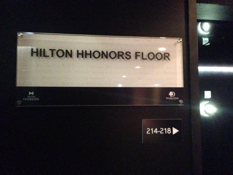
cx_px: 116
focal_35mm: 33
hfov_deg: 55.4
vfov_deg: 42.9
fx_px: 222
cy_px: 88
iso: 2500
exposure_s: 1/15
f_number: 2.4
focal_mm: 4.12
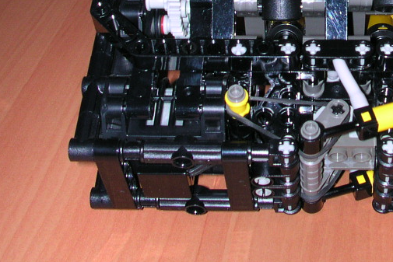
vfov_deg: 17.1
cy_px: -2
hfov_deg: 25.3
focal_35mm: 78
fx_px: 852
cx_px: 343
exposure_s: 1/60
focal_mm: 5.6
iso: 100
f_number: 4.5
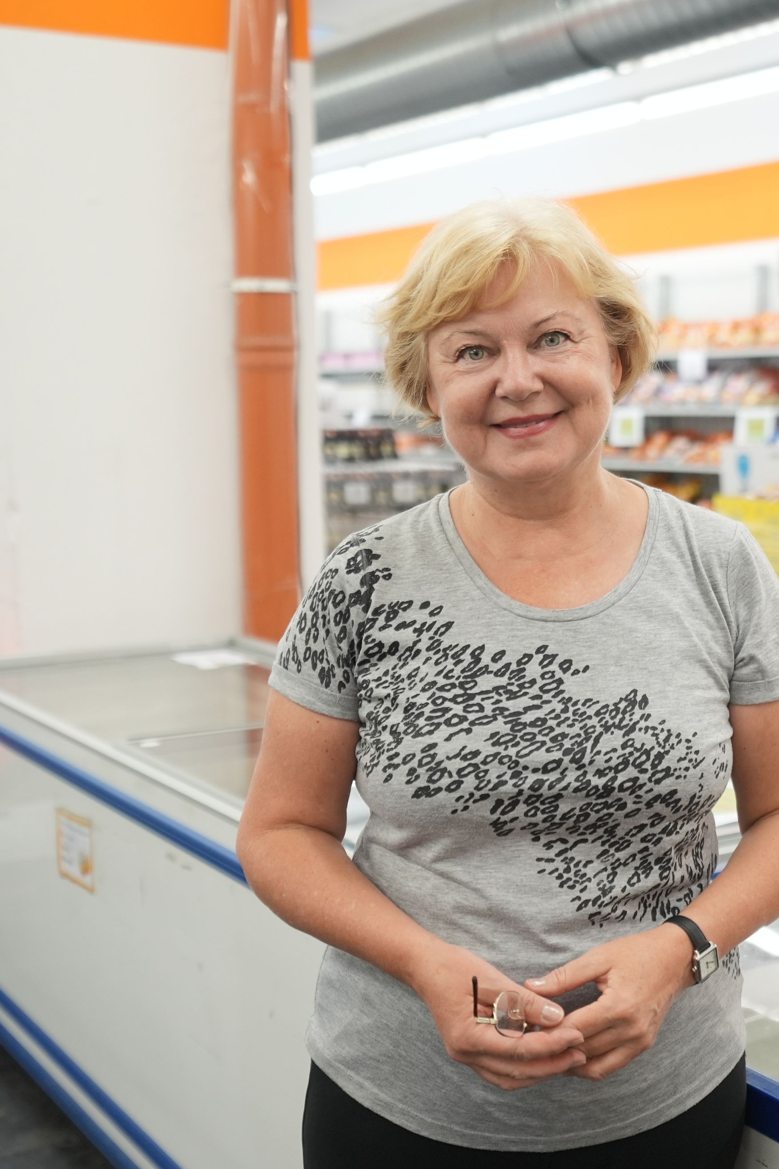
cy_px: 583
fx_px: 1720
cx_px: 595
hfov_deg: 25.2
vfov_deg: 37.5
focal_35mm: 53
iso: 1250
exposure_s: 1/160
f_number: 2.8
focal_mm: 35
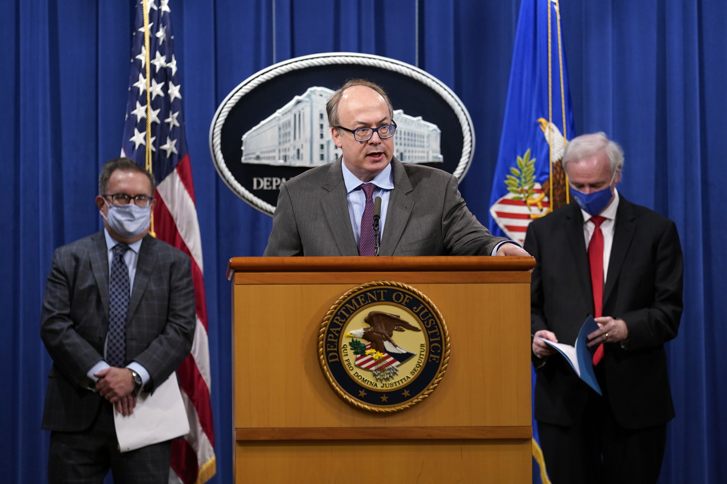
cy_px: 242
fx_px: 3332
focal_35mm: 165
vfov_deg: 8.3
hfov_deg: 12.5
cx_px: 364
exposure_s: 1/400
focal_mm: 165
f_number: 3.2
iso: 2000
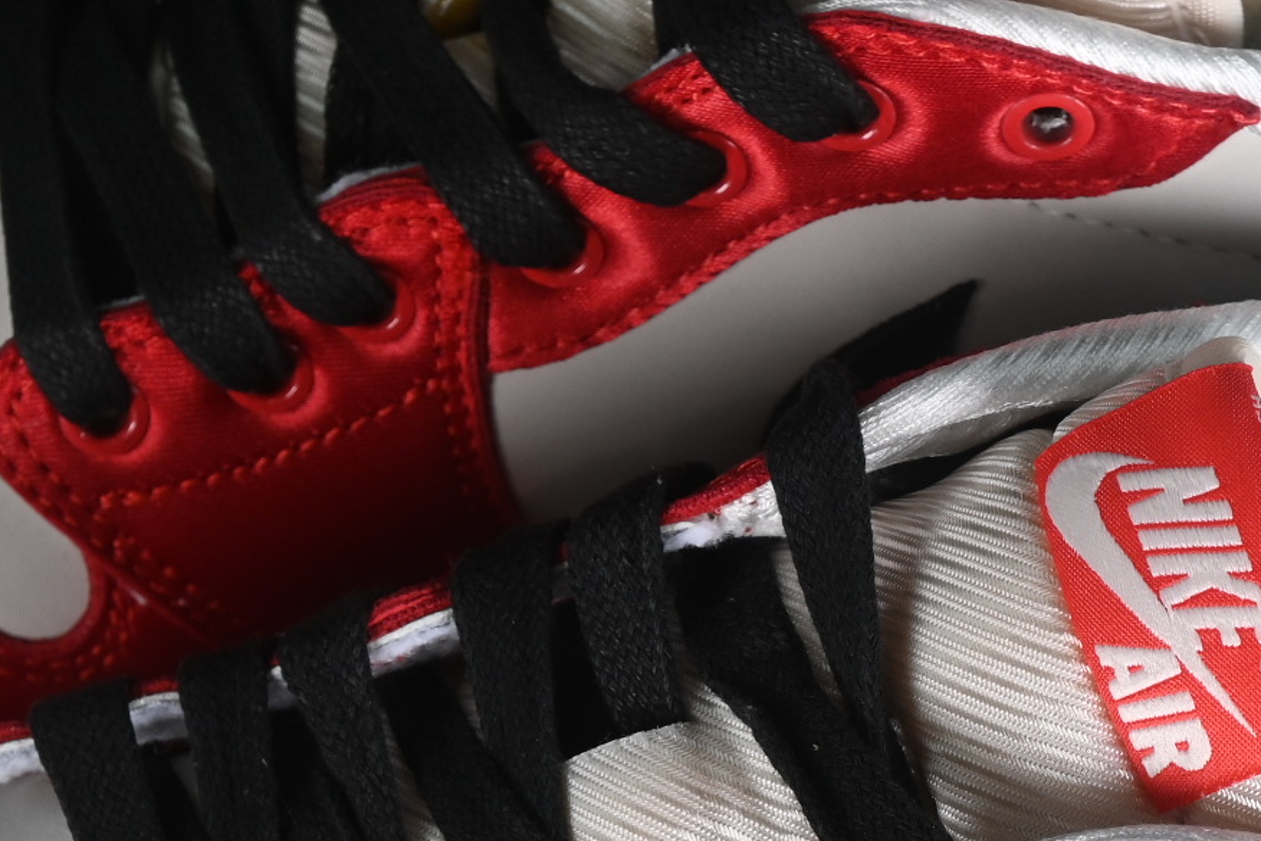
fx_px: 8337
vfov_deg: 5.8
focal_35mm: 238
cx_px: 739
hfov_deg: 8.6
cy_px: 730
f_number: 6.3
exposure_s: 1/60
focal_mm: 50
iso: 160
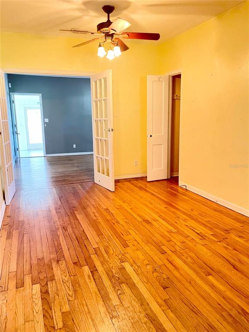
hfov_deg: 53.1
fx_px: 249
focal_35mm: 26
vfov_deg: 67.3
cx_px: 124
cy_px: 166
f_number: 1.6
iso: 500
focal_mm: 4.2
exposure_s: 1/40
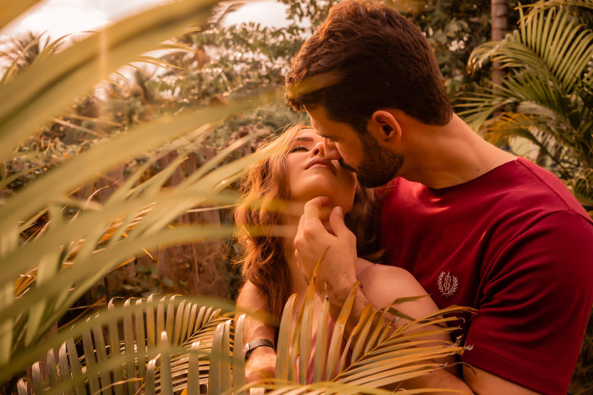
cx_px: 296
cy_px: 198
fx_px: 576
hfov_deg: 54.4
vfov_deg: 37.9
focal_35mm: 35
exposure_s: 1/200
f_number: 5.6
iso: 320
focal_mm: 35
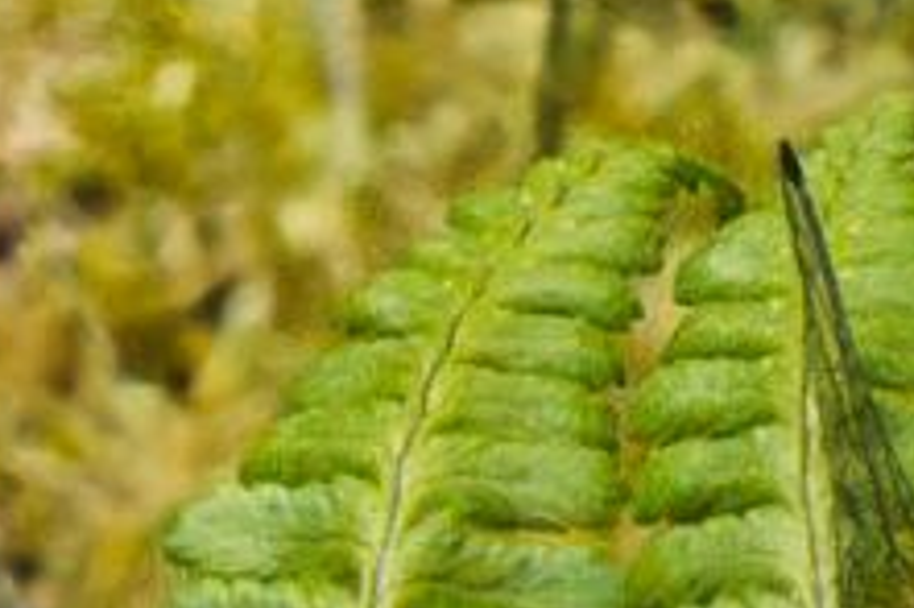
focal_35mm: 272
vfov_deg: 5.0
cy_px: 546
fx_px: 6900
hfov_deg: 7.5
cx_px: 1303
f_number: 16
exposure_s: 1/1600
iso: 8000
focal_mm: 50
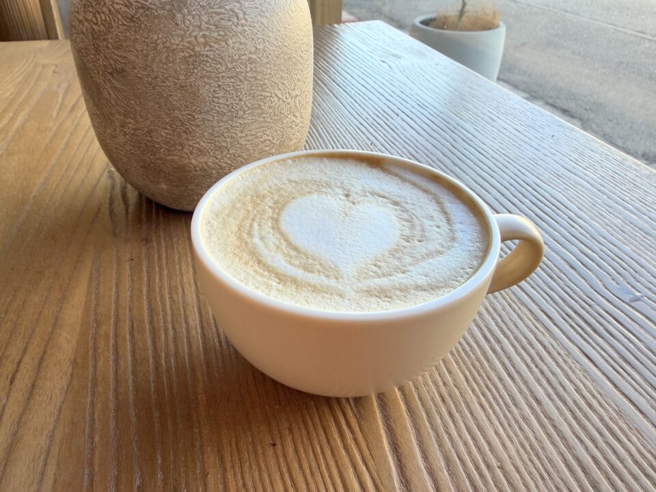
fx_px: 455
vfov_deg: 56.8
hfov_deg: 71.6
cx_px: 328
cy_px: 246
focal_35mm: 24
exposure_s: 1/121
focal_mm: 2.22
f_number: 2.2
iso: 80
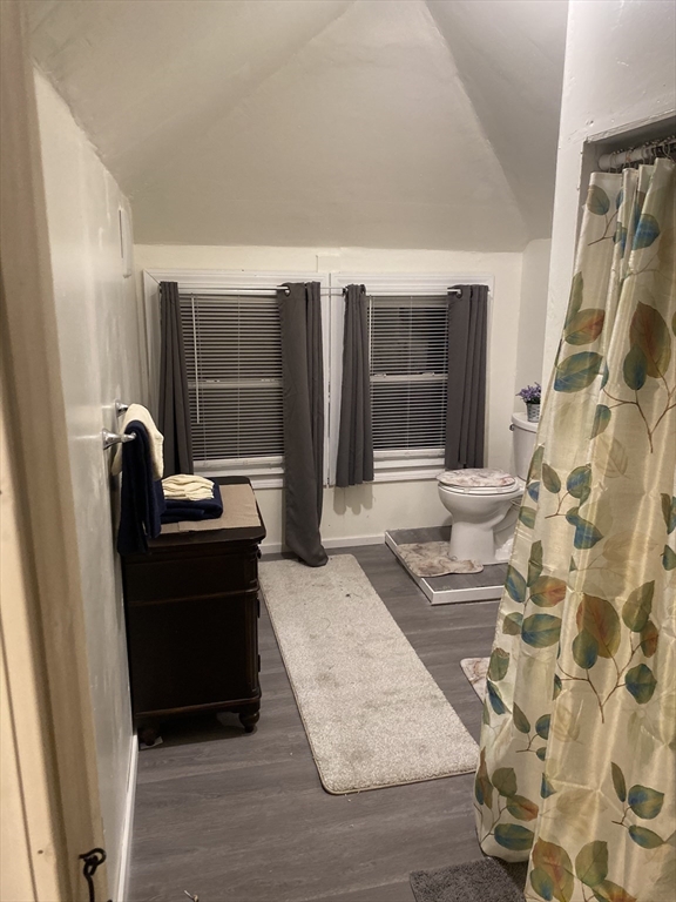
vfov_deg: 67.3
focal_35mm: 26
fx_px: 677
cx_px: 338
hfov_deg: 53.1
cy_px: 451
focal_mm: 4.25
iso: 320
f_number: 1.8
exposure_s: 1/60
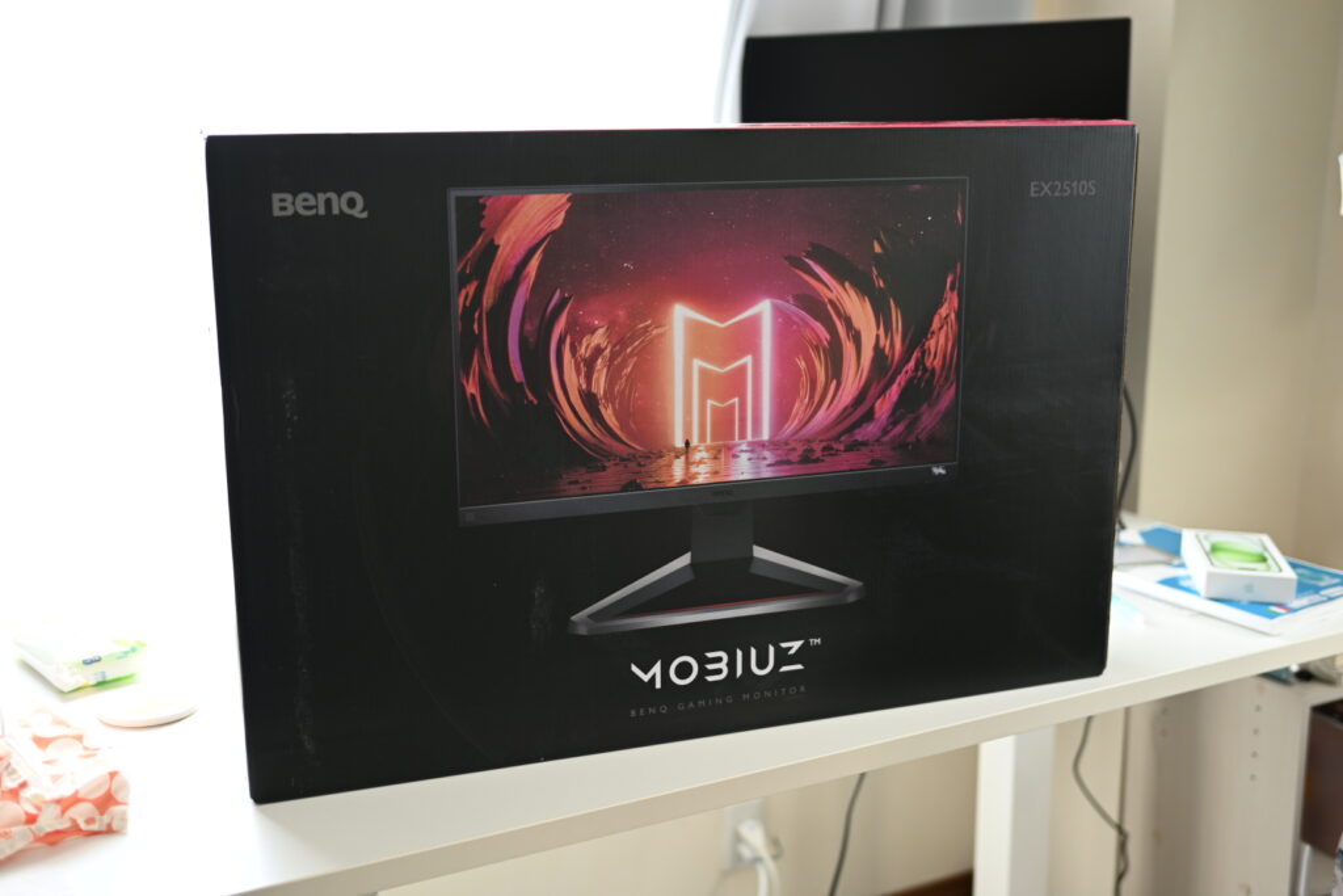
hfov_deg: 48.5
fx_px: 1492
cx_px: 672
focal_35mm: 40
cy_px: 448
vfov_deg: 33.4
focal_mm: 40
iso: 100
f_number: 2.5
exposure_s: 1/25
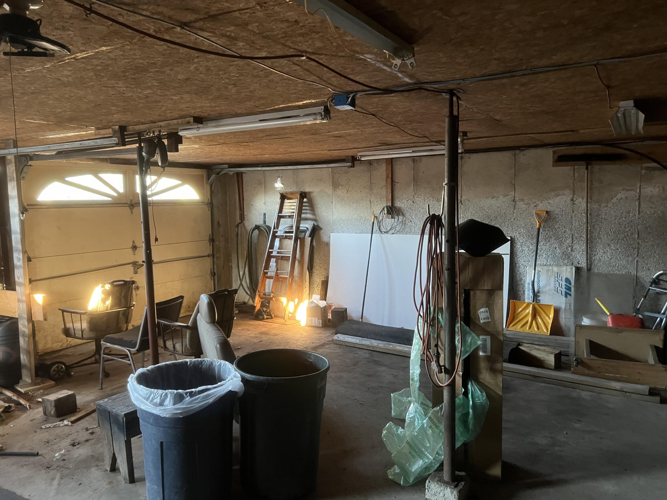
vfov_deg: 53.1
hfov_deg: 67.3
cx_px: 334
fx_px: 501
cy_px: 250
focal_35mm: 26
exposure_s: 1/47
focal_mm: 5.7
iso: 500
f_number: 1.5
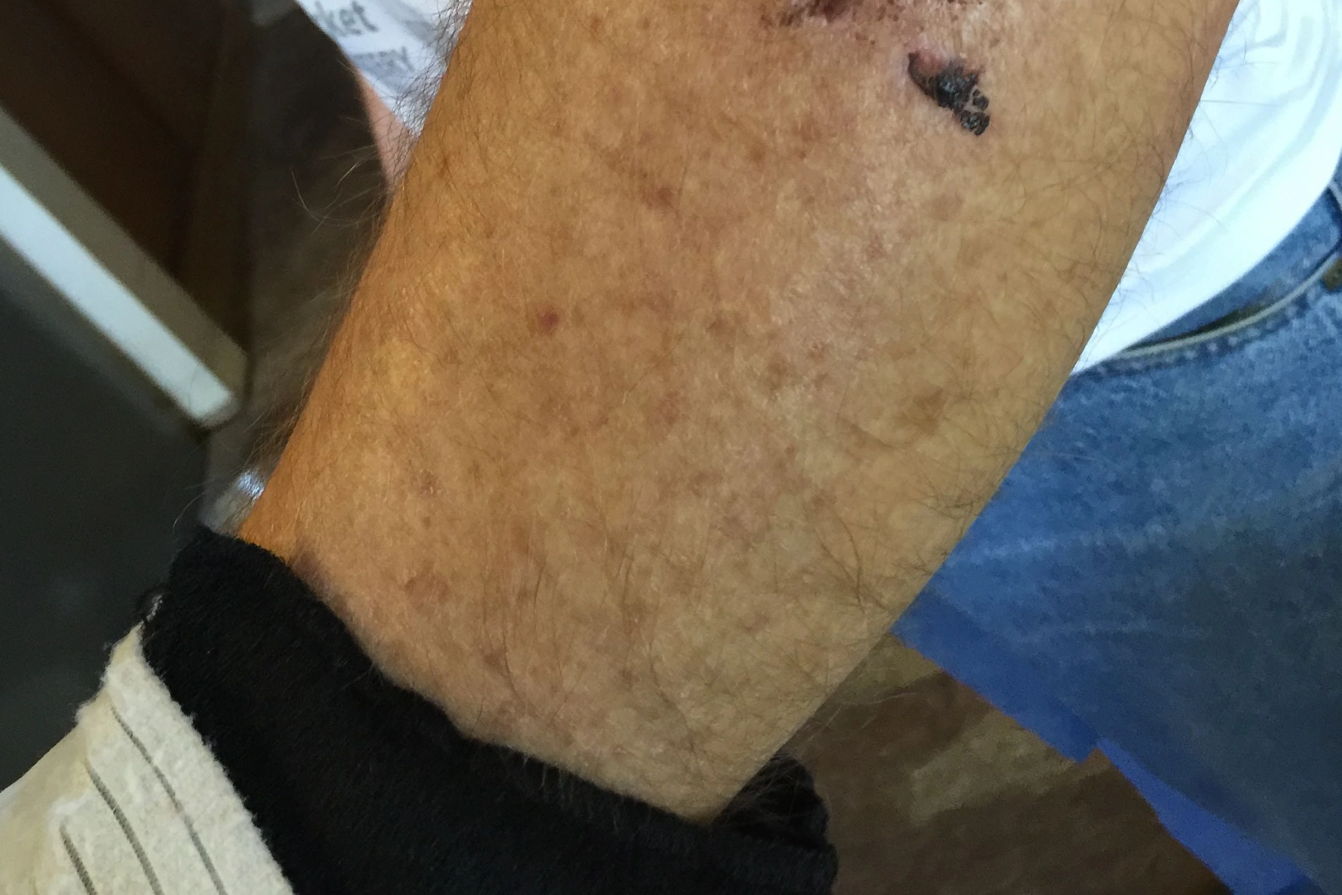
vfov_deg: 30.4
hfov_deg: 47.4
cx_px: 662
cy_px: 4
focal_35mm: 41
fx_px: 1528
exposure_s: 1/15
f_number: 2.2
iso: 125
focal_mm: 4.15
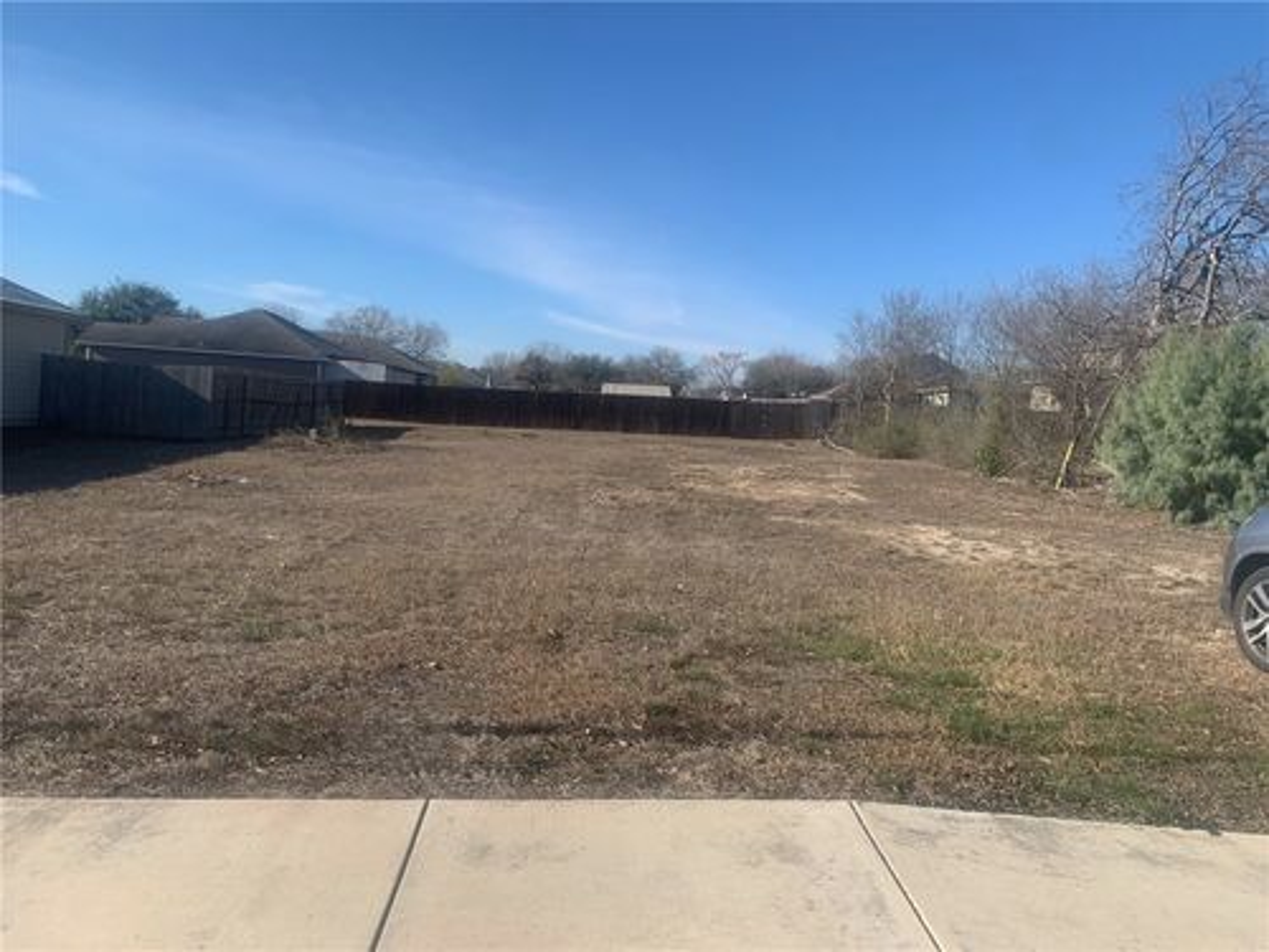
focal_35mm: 26
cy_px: 476
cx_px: 634
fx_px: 953
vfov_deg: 53.1
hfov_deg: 67.3
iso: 25
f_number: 1.8
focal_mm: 4.25
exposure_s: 1/2257
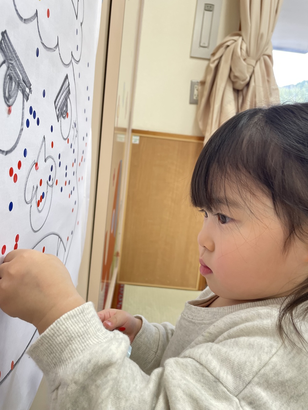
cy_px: 205
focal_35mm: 26
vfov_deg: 67.3
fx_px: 308
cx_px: 154
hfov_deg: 53.1
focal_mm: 4.2
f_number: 1.6
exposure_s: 1/120
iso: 125
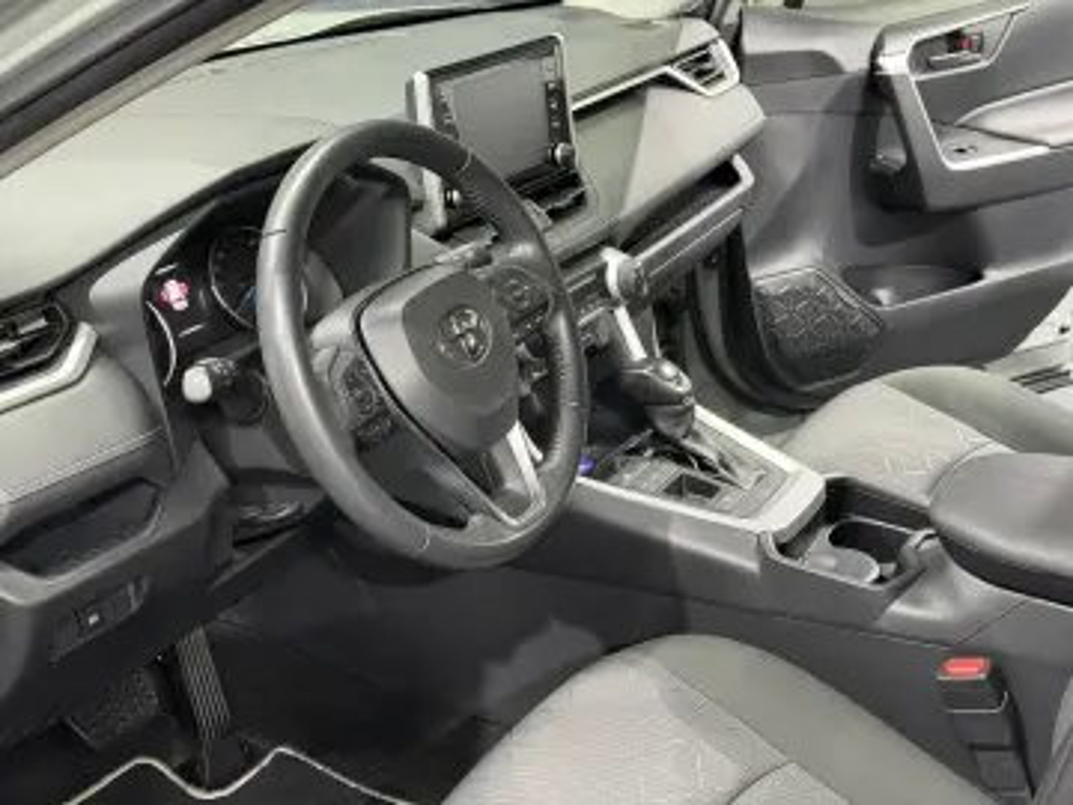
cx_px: 536
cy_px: 402
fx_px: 1488
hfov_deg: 39.7
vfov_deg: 30.3
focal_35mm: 48
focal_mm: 6.76
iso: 500
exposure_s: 1/25
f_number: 1.78
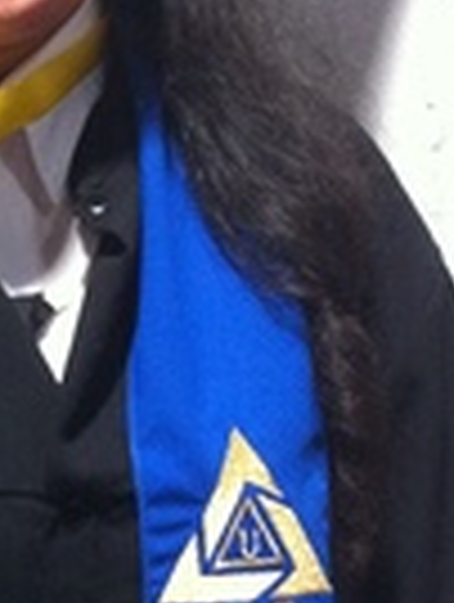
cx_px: 11
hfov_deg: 11.8
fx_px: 2179
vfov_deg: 15.7
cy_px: 342
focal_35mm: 125
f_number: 2.8
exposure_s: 1/15
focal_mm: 3.85
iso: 320
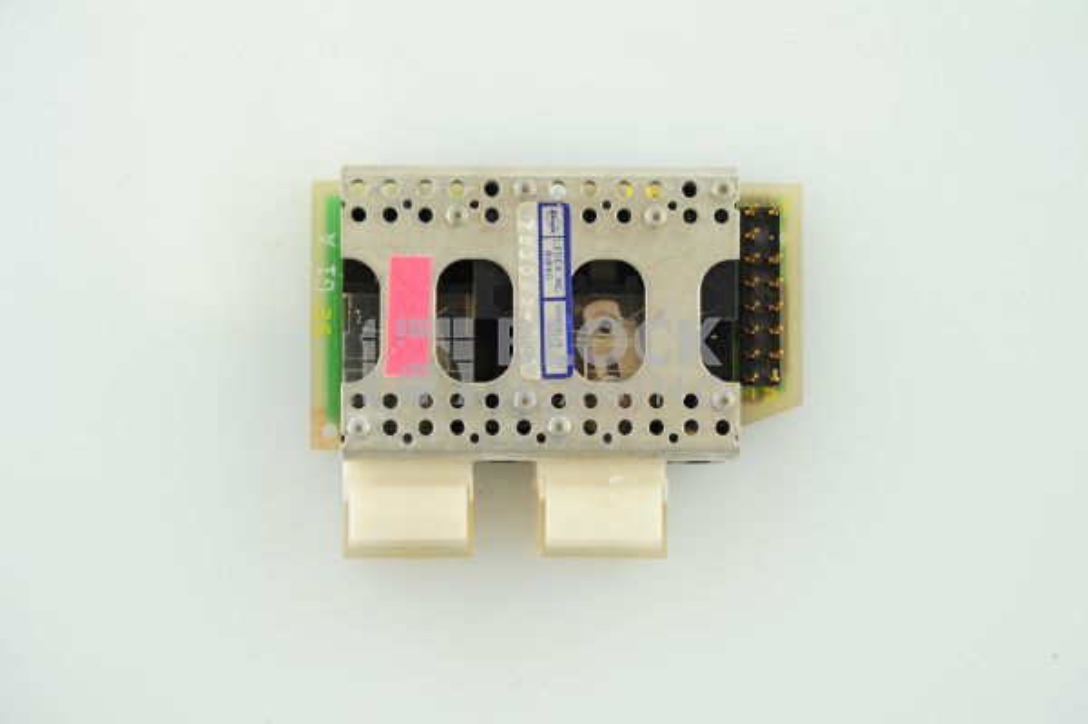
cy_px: 362
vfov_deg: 11.4
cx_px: 544
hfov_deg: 17.1
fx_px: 3624
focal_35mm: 120
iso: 1600
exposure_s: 1/125
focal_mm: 120
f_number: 13
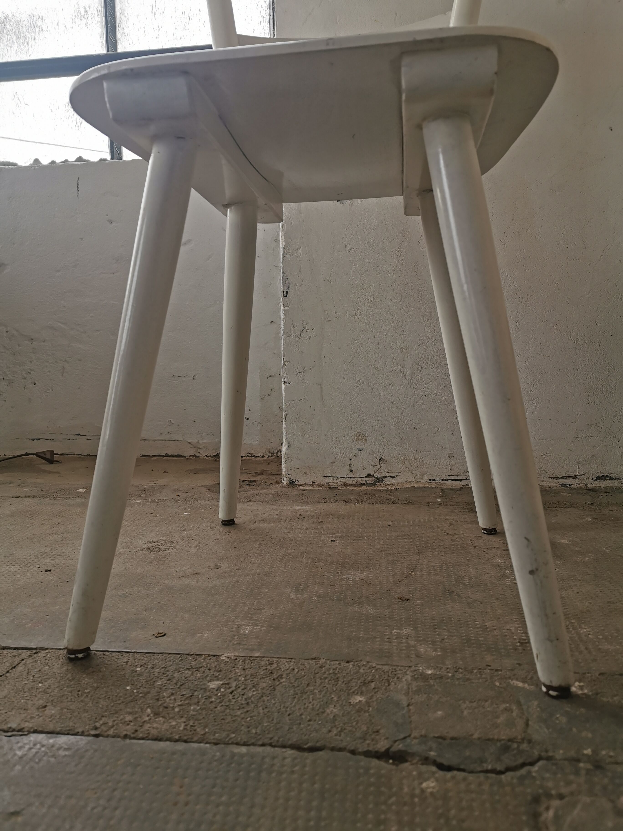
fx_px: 648
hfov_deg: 51.4
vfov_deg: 65.3
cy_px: 416
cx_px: 312
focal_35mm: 27
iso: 50
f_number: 1.6
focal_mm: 5.56
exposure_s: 1/207
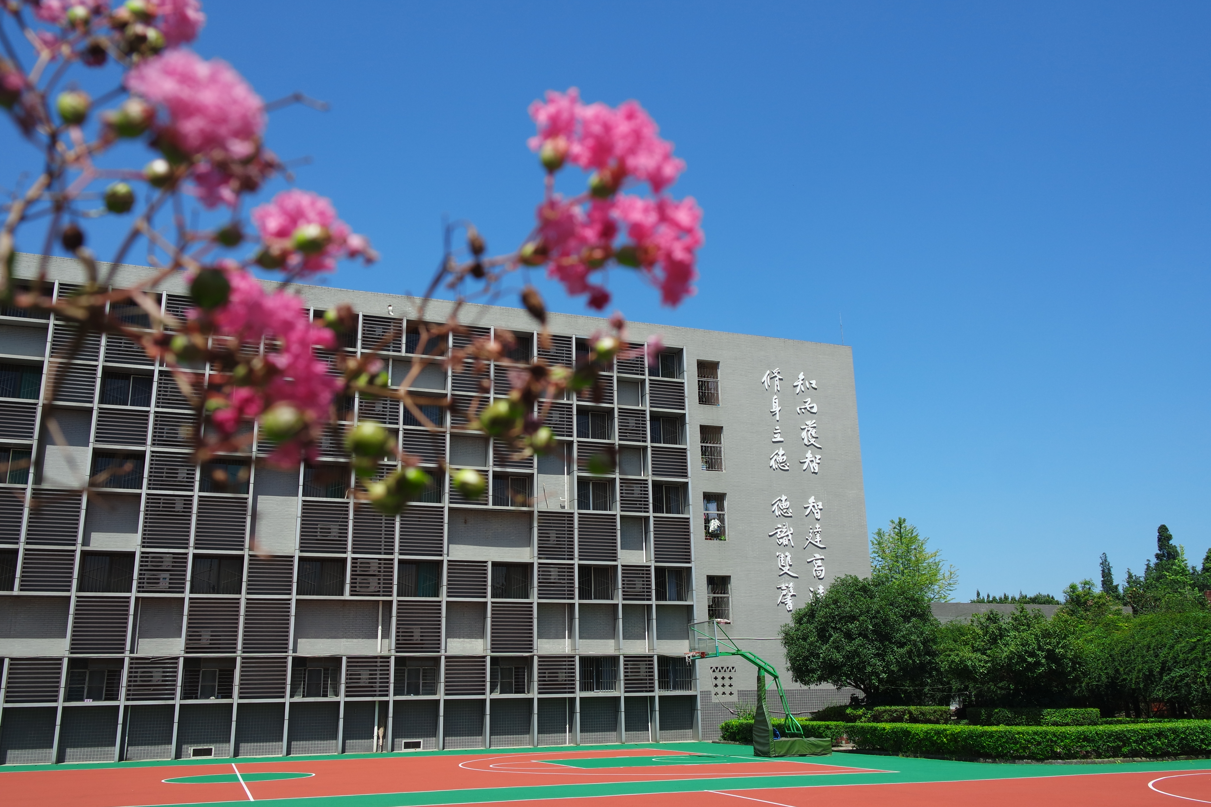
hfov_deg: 61.9
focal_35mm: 30
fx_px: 1009
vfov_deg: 43.6
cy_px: 404
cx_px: 606
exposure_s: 1/320
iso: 100
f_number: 6.3
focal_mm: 20
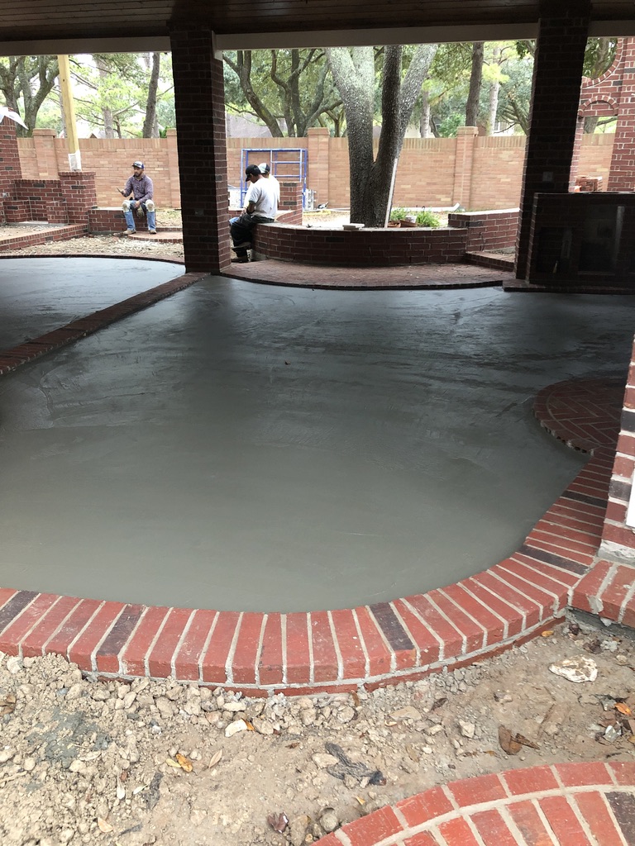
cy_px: 423
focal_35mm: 28
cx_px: 318
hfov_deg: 49.7
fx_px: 685
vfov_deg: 63.4
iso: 80
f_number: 1.8
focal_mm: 4
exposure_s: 1/15
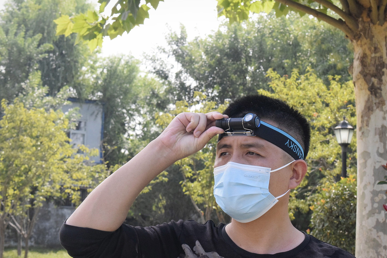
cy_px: 129
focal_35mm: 82
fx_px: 887
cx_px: 194
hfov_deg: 24.6
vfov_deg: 16.6
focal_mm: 55
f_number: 14
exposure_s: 1/800
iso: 3200
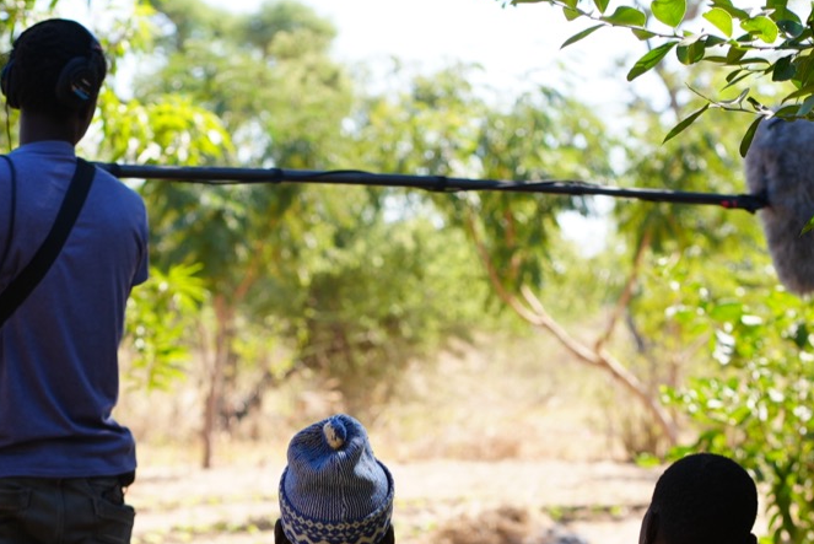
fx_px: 4638
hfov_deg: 10.0
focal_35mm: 205
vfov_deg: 6.7
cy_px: 542
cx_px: 291
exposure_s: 1/125
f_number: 5
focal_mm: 85
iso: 80
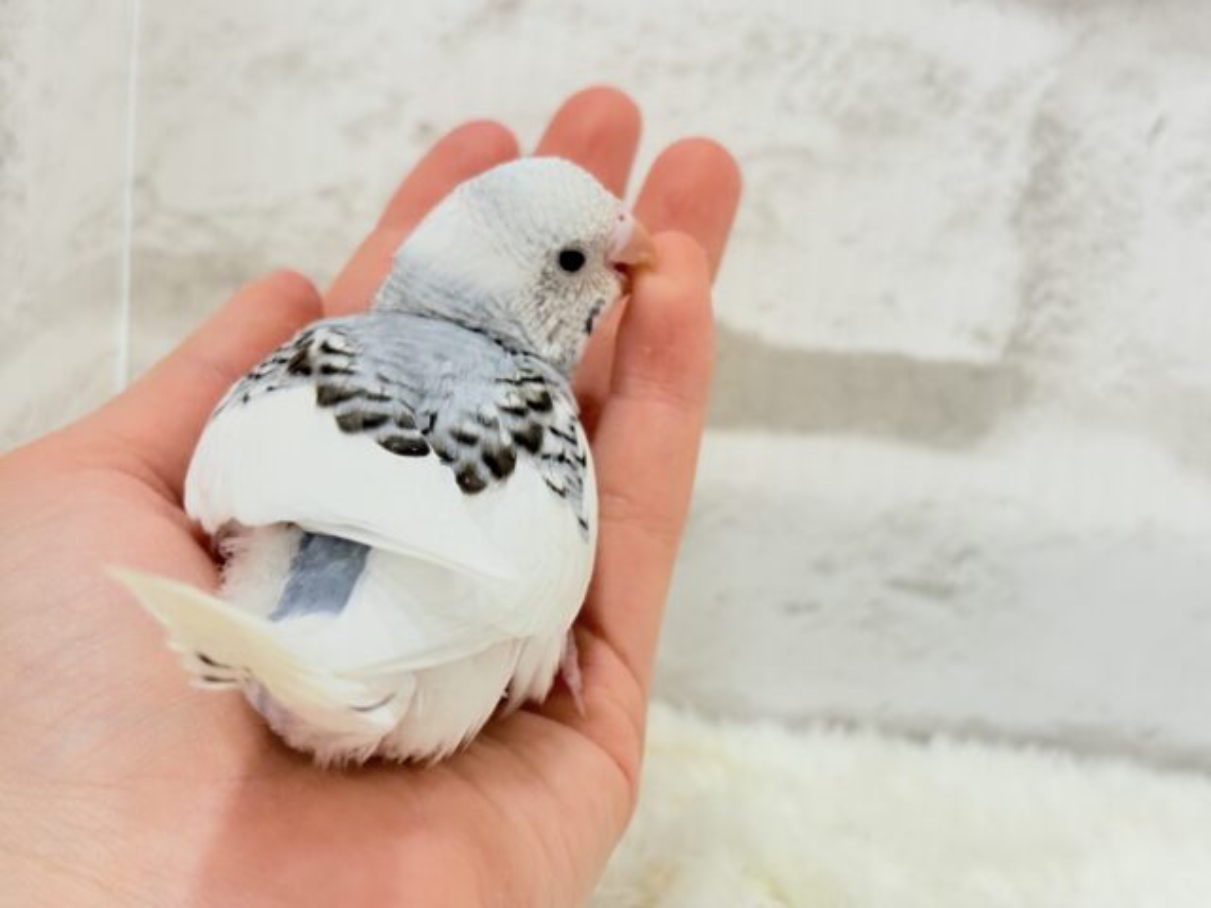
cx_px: 606
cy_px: 454
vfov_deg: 28.0
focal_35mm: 52
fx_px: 1819
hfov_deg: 36.8
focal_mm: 5.96
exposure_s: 1/50
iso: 40
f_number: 1.6
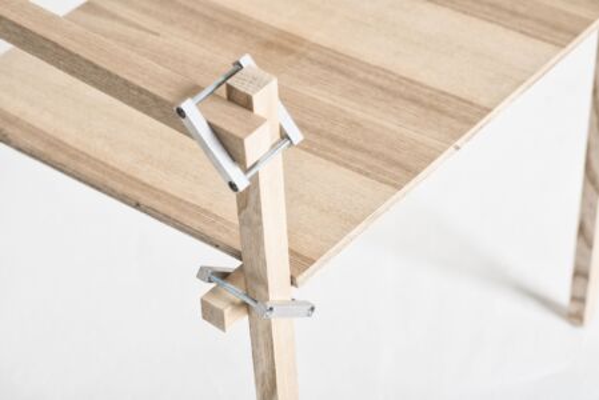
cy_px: 200
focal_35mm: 85
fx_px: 1415
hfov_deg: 23.9
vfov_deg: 16.1
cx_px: 300
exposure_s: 1/200
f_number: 6.3
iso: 100
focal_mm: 85
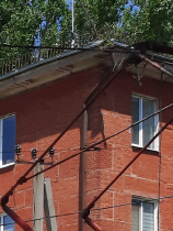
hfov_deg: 7.4
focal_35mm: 167
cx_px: -413
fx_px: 1111
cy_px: 463
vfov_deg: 10.8
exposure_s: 1/1333
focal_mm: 3.93
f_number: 1.7
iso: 40
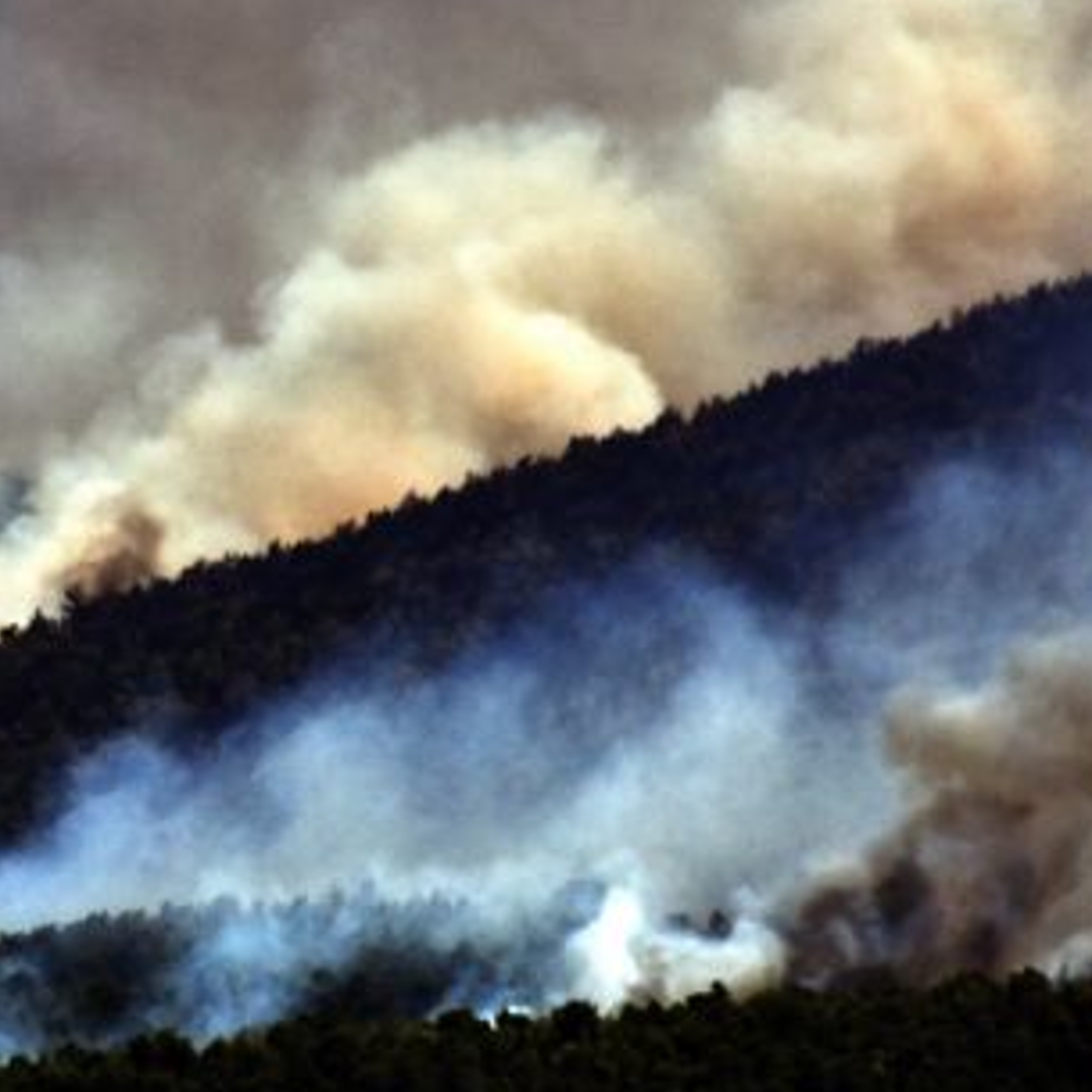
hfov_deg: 2.6
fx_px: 23877
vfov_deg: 2.6
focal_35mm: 669
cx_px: 107
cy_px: 467
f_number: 7.1
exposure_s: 1/3195
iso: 640
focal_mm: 250
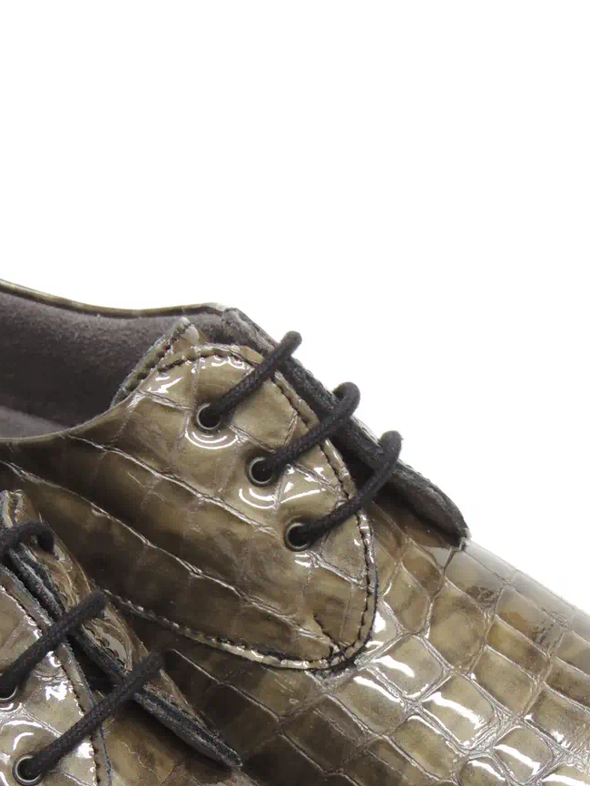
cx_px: 191
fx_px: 4702
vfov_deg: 9.5
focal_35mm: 207
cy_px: 683
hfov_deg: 7.2
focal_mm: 18.7
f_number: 4.2
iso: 100
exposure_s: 1/5
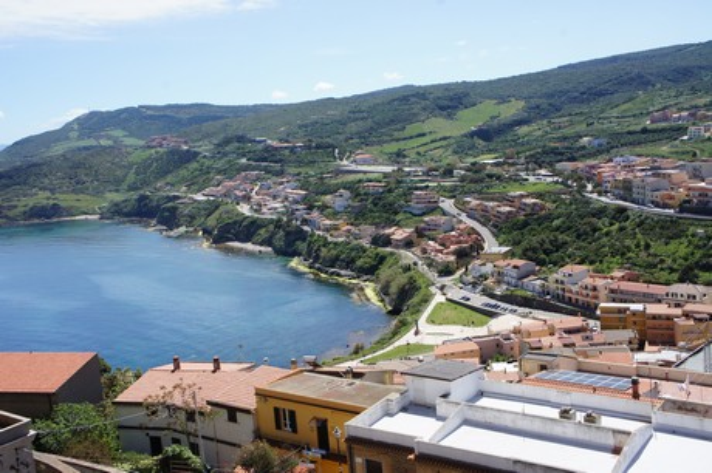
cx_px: 356
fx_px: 741
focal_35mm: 38
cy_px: 236
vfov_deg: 35.4
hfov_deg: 51.3
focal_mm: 25
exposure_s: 1/200
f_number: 11
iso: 200
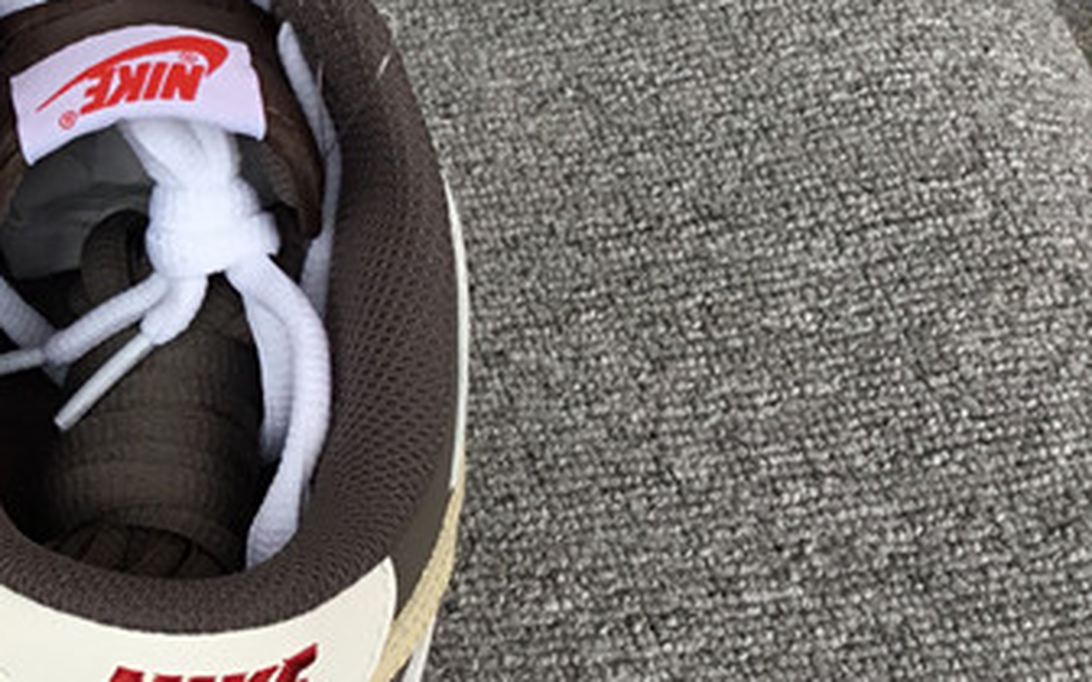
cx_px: -231
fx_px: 2619
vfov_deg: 14.8
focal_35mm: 88
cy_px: 248
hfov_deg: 21.8
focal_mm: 3.3
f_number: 2.4
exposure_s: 1/100
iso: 32
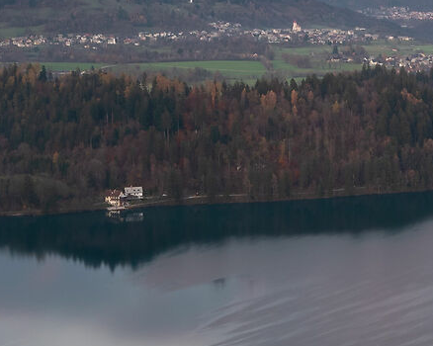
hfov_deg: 17.5
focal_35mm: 106
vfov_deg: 14.6
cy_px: 140
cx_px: 495
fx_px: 1352
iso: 100
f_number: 11
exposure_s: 106
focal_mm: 20.5
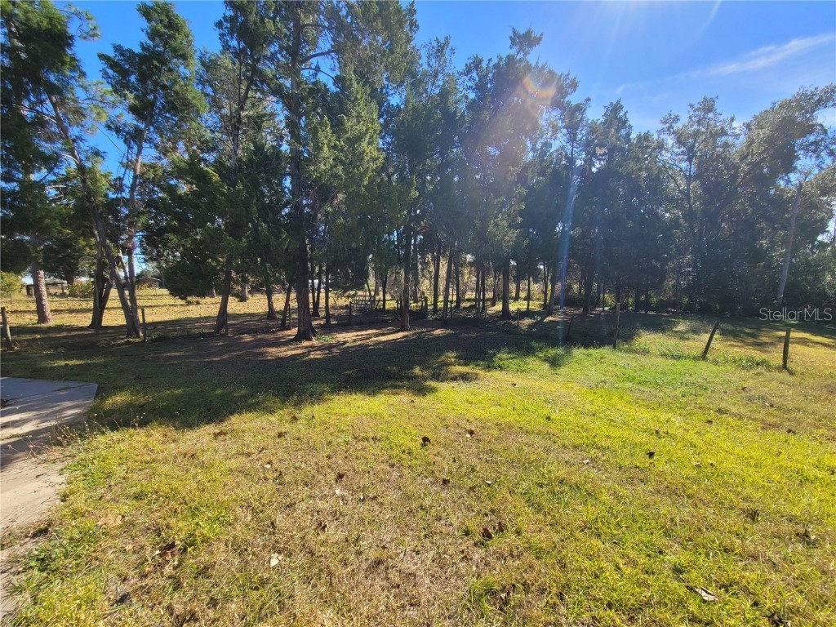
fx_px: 314
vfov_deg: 89.9
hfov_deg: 106.2
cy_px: 314
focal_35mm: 13
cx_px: 418
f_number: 2.2
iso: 50
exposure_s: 1/1019
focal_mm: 2.2
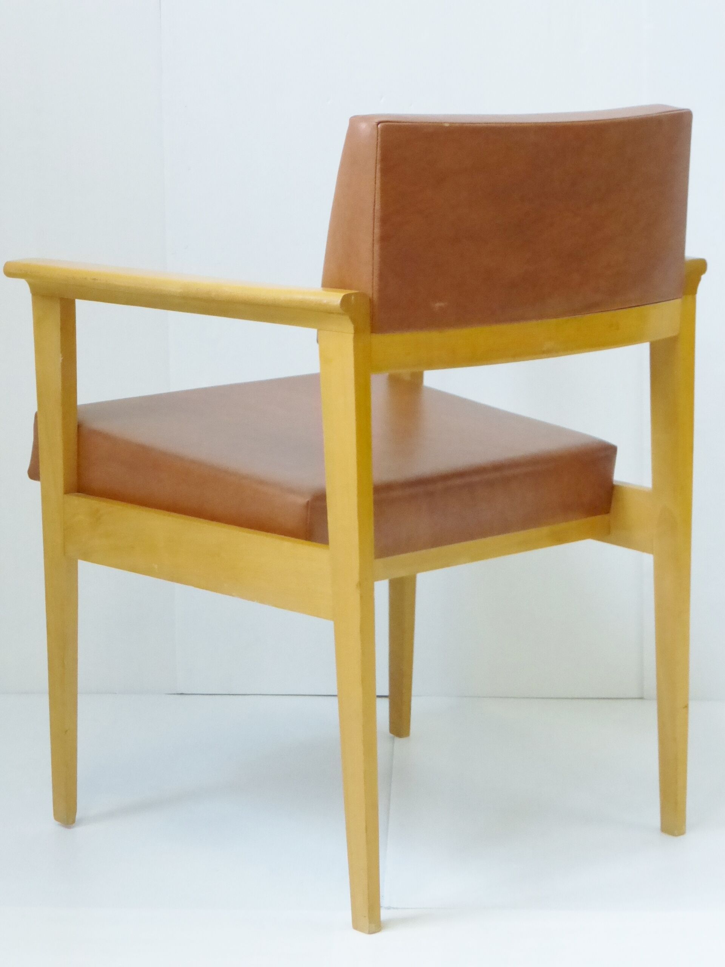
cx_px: 362
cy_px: 484
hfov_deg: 16.2
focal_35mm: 91
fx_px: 2541
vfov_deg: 21.5
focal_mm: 15.1
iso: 800
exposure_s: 1/60
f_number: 5.2
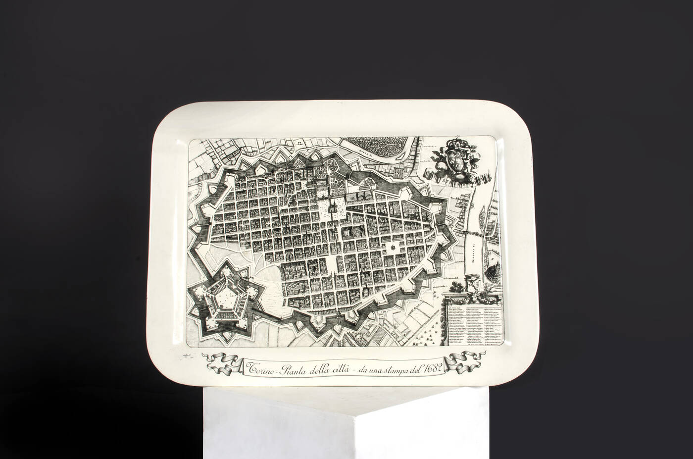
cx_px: 346
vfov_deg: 25.6
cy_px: 230
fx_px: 1008
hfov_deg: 37.9
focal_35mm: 52
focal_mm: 35
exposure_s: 1/160
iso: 100
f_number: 16
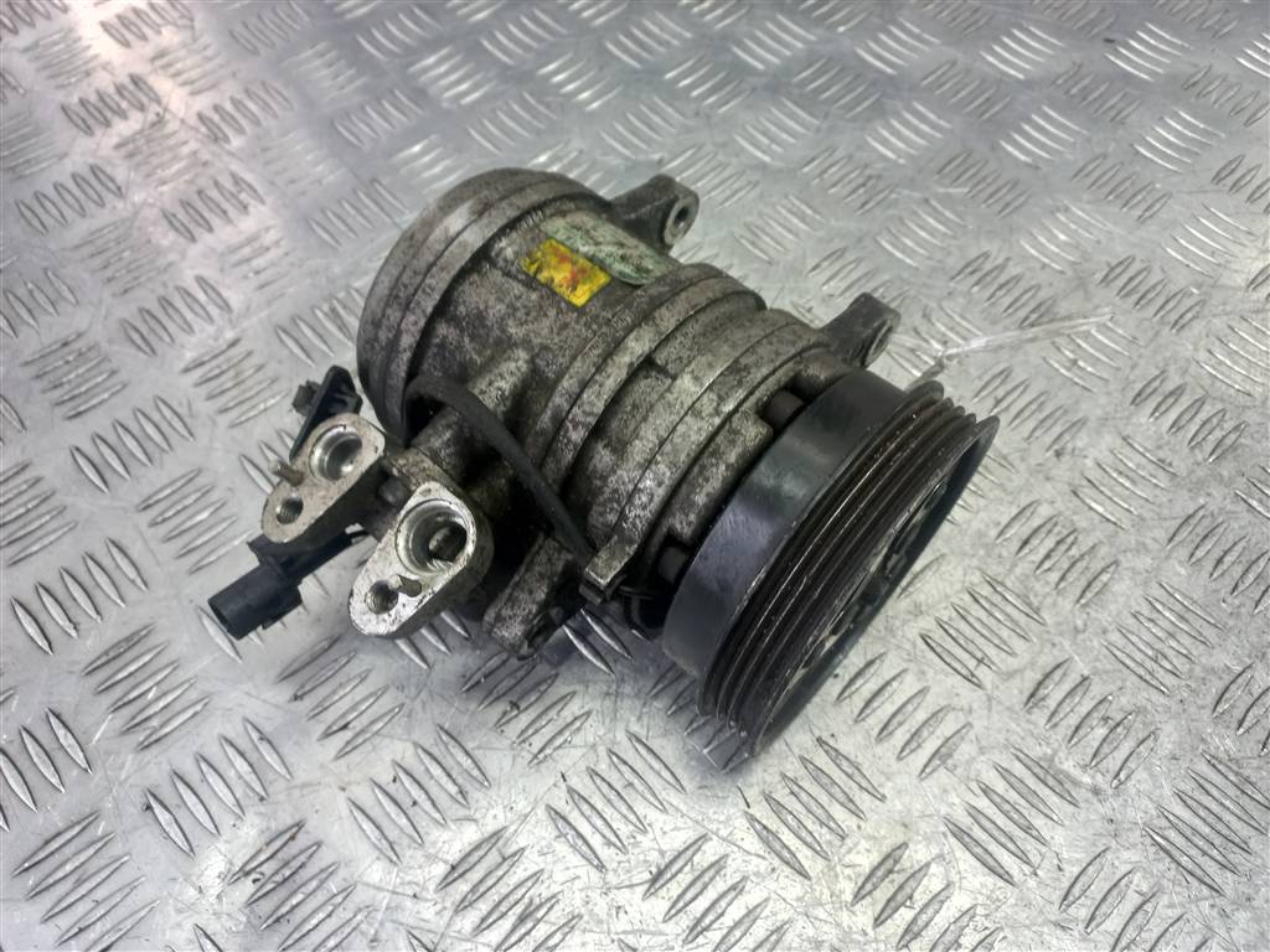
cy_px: 476
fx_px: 917
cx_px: 635
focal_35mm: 25
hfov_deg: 69.4
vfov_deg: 54.9
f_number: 1.8
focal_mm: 4.6
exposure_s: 1/50
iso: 64
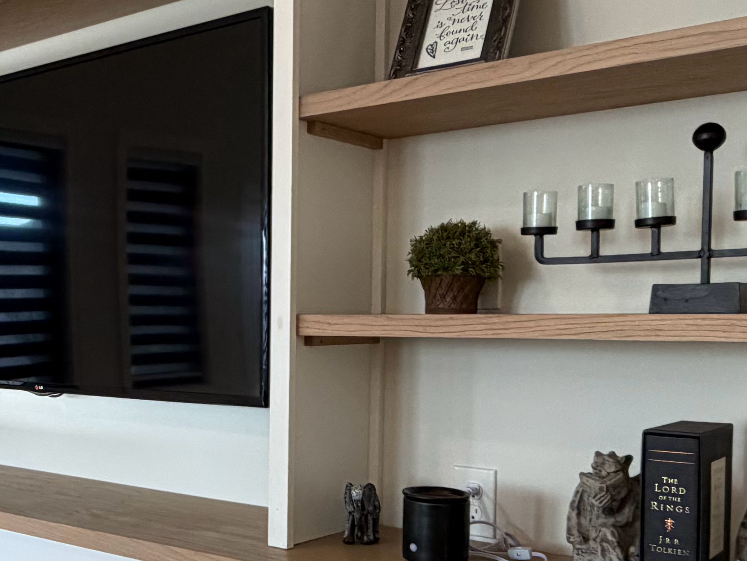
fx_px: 1014
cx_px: 123
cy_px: 371
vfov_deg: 30.7
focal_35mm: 47
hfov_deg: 38.5
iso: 250
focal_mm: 2.22
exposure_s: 1/120
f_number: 2.2
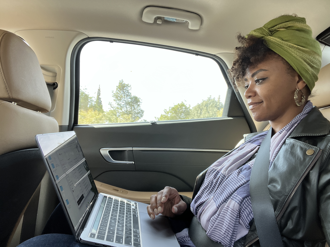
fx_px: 219
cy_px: 124
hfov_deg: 73.9
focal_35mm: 23
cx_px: 165
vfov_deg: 58.9
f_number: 2.2
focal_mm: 2.71
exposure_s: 1/121
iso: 64
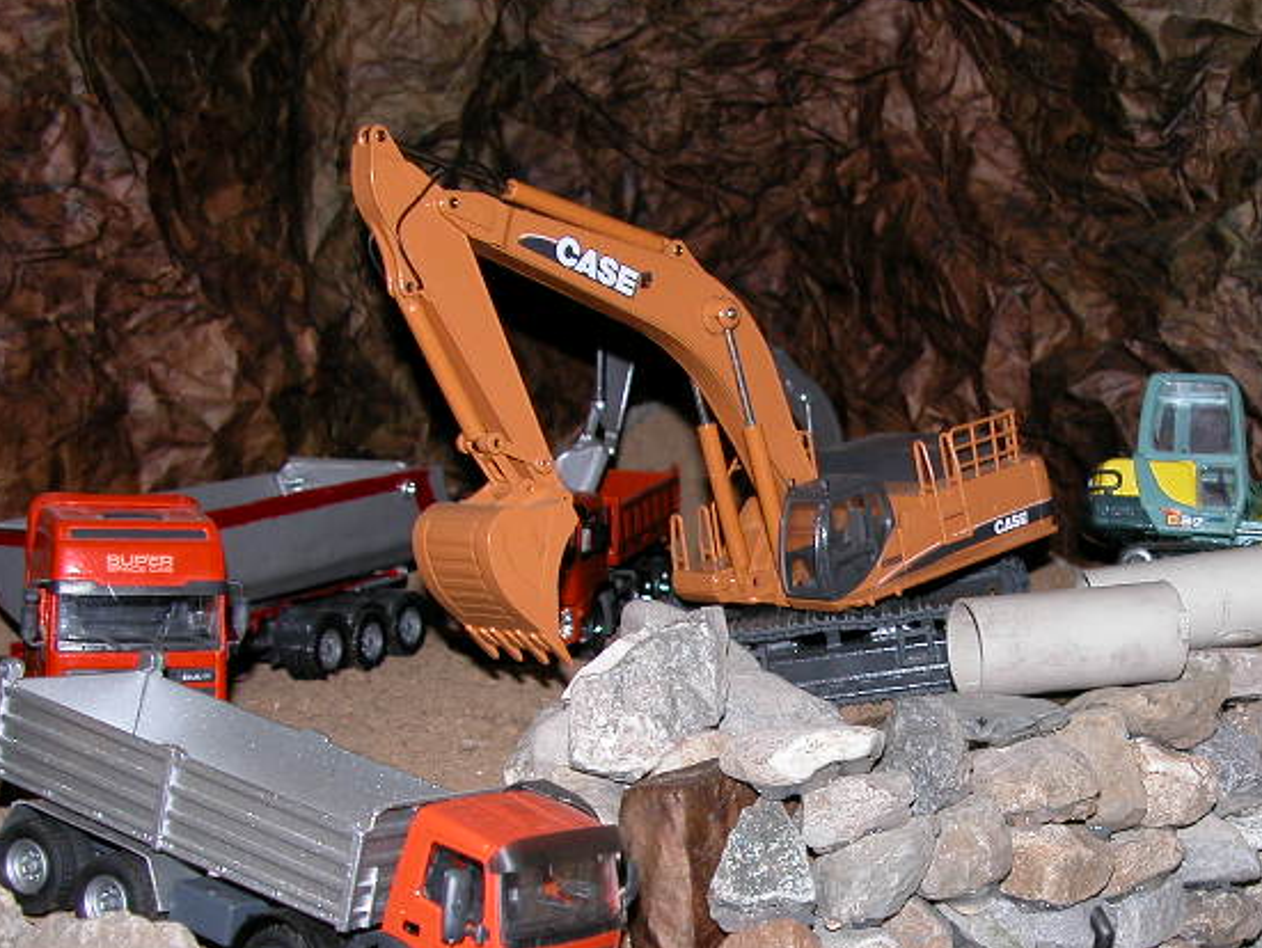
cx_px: 939
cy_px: 680
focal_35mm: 65
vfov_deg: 22.5
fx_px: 2371
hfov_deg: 29.4
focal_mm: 8.9
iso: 100
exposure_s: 1/60
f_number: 2.8
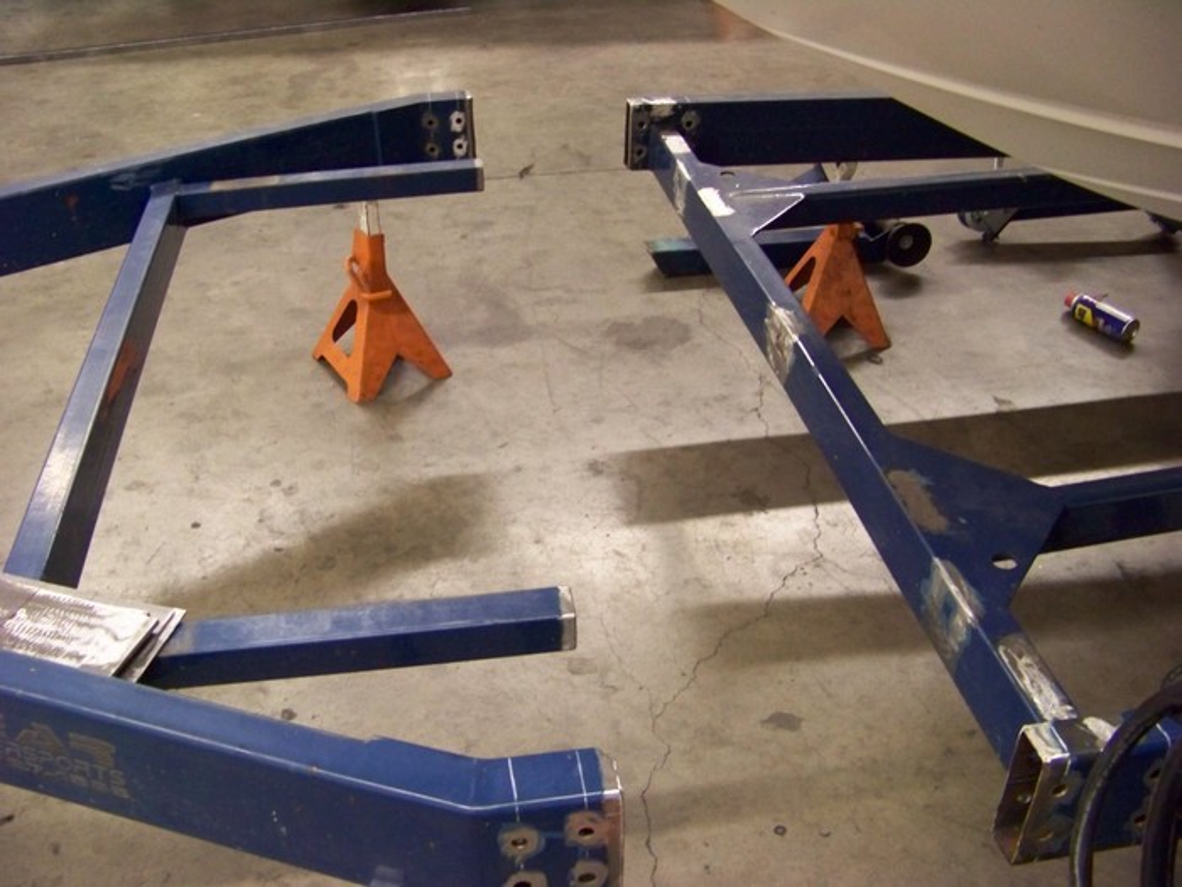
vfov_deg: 39.7
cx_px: 591
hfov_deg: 51.4
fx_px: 1229
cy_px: 444
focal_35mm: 36
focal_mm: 5.85
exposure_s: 1/13
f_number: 2.8
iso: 400
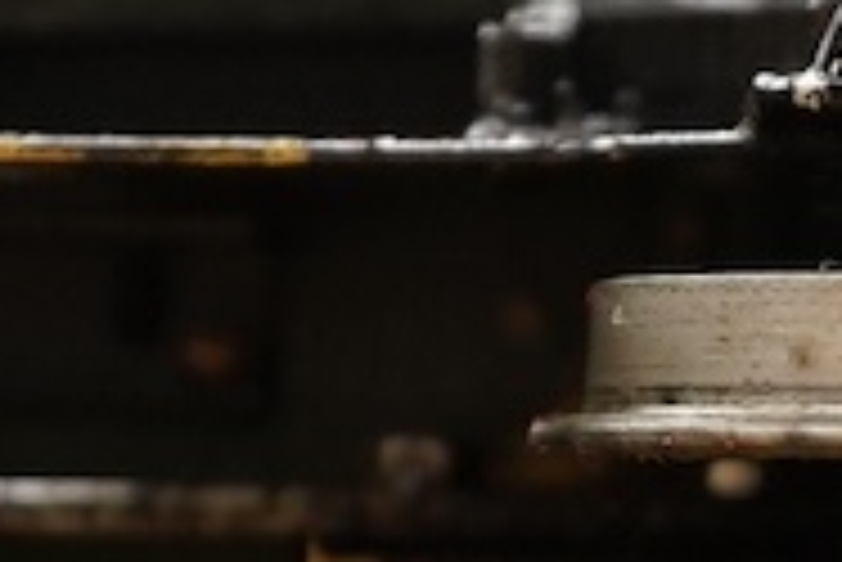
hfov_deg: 7.6
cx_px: 592
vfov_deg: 5.0
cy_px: 818
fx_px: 6343
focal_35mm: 271
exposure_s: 1/125
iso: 2000
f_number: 3.5
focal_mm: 30
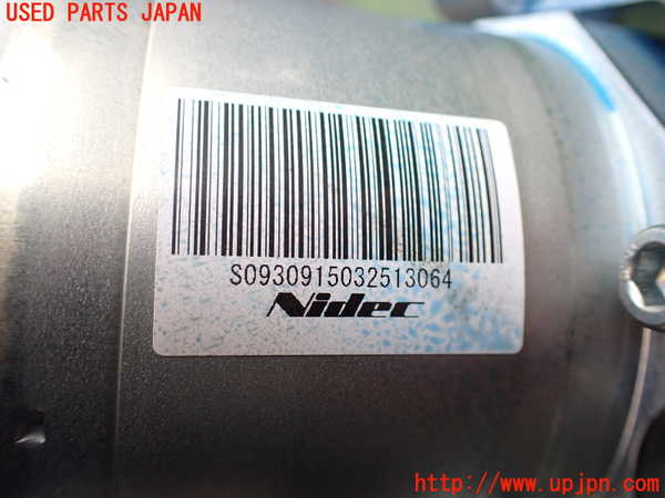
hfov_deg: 60.0
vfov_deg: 46.8
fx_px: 576
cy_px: 249
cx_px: 332
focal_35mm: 30
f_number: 2.3
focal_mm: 5.4
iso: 200
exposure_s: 1/125
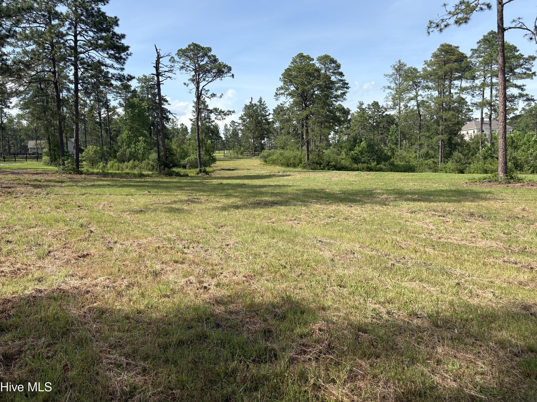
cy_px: 190
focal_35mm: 28
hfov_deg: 63.4
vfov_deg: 49.7
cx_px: 249
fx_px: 434
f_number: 1.6
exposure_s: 1/2283
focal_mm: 5.96
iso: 50
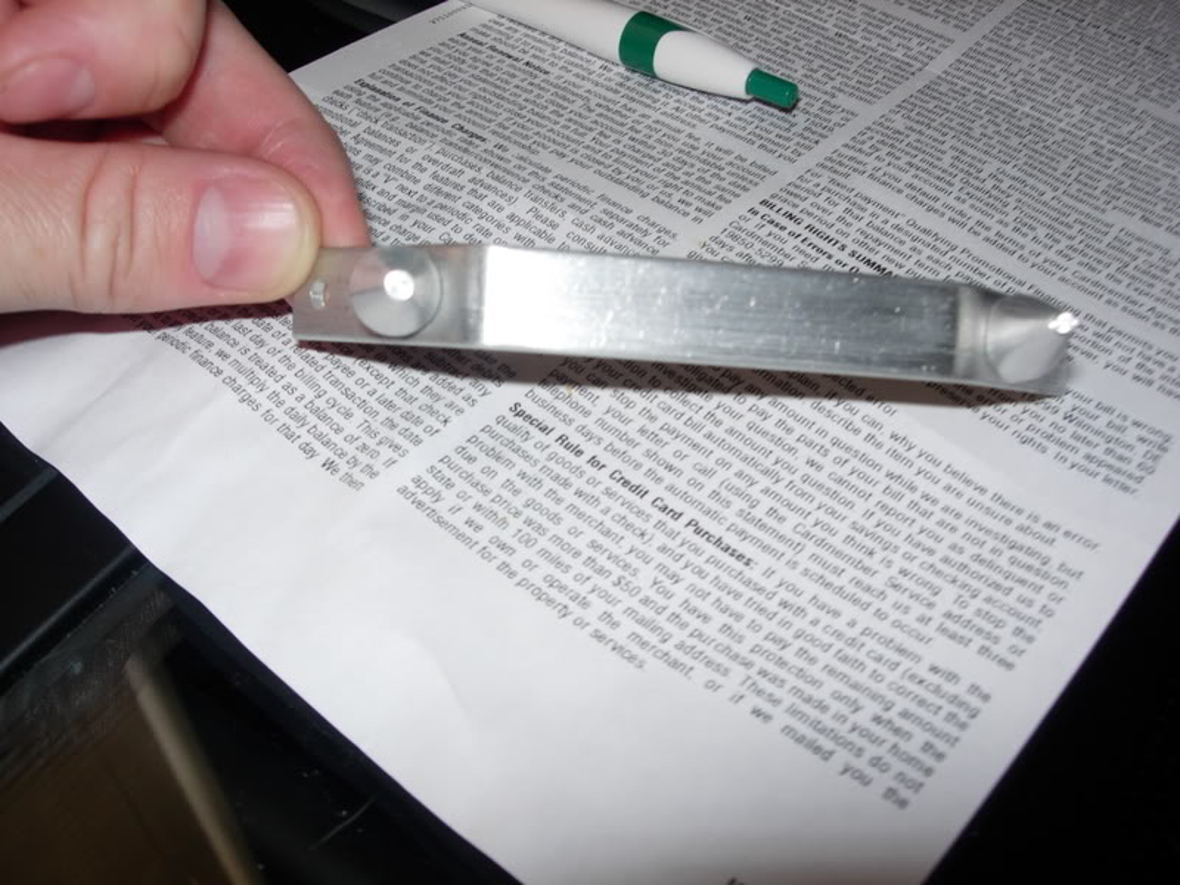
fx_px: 1295
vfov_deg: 37.7
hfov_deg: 49.0
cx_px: 590
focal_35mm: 38
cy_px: 442
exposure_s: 1/64
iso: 79
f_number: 4.8
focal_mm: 7.8
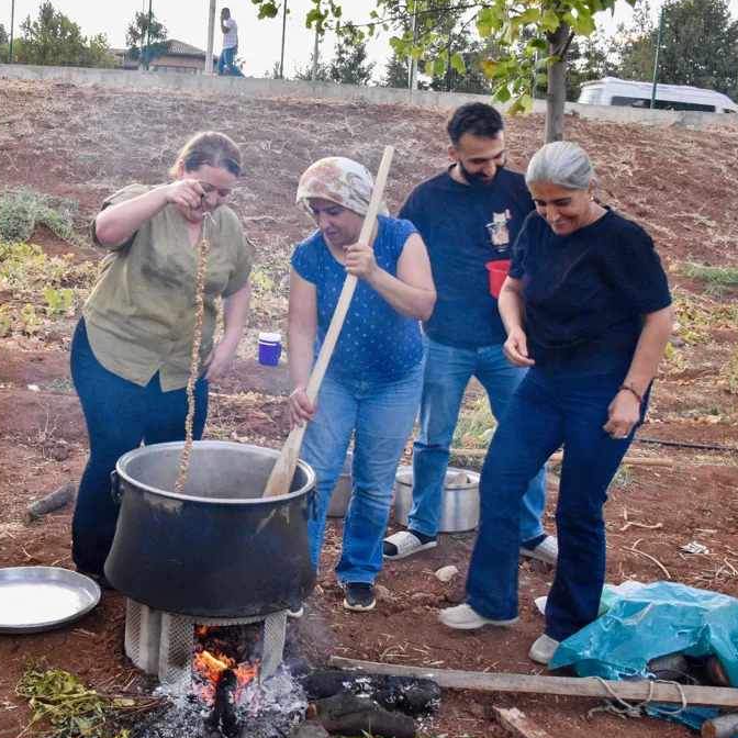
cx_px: 193
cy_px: 343
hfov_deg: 39.9
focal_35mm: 41
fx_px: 989
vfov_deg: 40.9
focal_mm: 18
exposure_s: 1/100
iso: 2000
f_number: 5
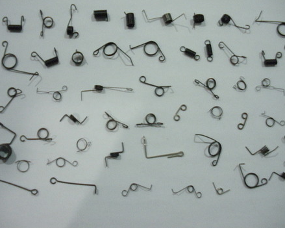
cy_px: 110
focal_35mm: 40
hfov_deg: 45.8
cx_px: 147
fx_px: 337
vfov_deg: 37.3
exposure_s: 1/8
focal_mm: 6.3
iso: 575
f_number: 3.5
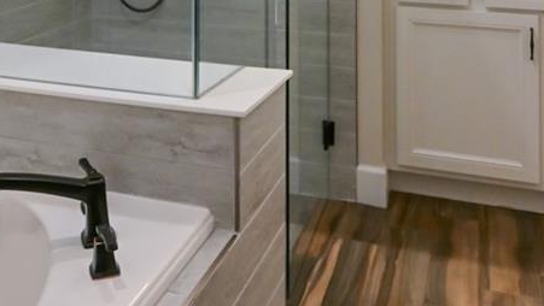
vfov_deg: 20.3
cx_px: 197
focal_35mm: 52
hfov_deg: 39.5
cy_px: -130
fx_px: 750
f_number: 8
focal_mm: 14
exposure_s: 1/10
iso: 3200
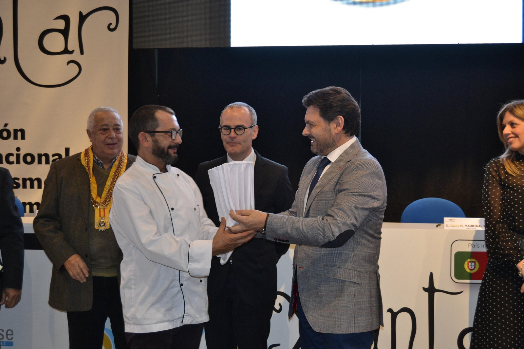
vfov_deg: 25.7
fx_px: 764
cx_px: 262
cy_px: 174
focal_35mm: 52
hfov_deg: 37.9
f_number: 4.5
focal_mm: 35
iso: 640
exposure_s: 1/60
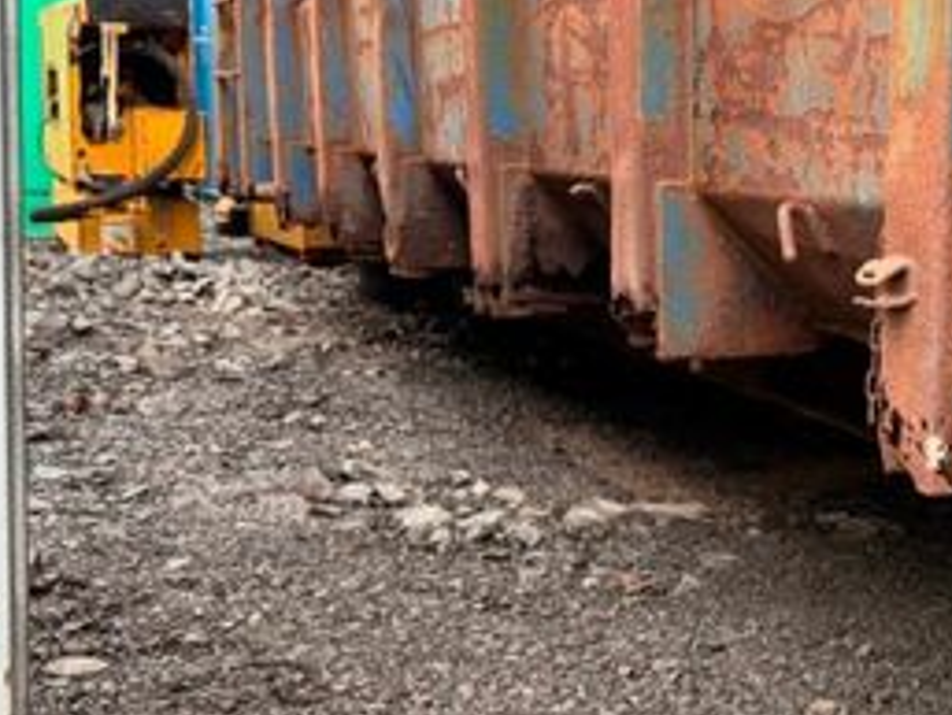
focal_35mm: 56
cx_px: 819
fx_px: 1541
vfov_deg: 26.0
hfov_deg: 32.9
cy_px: 445
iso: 200
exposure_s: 1/121
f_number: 1.78
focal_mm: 6.76
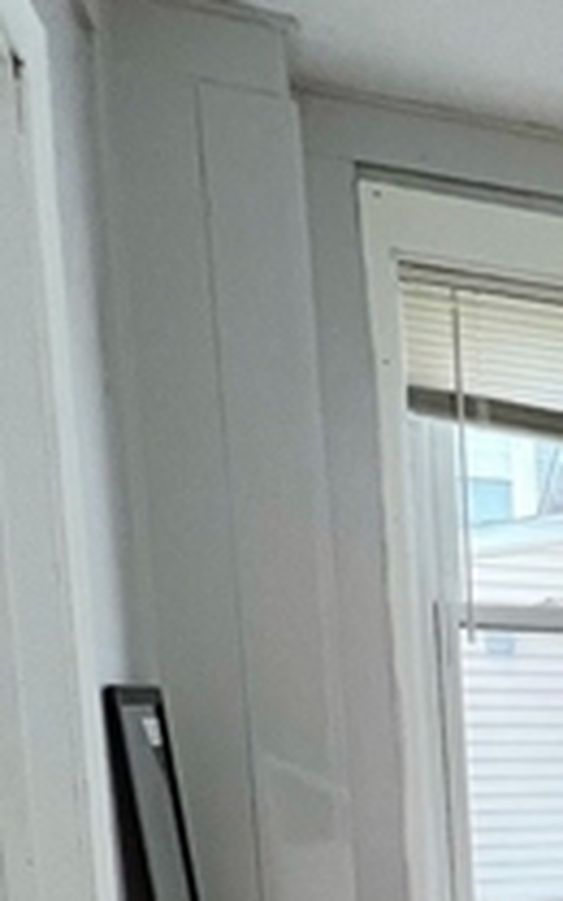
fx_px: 1252
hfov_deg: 16.9
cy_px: 875
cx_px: 1191
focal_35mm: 51
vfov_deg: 36.1
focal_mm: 1.57
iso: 160
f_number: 1.8
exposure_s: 1/60
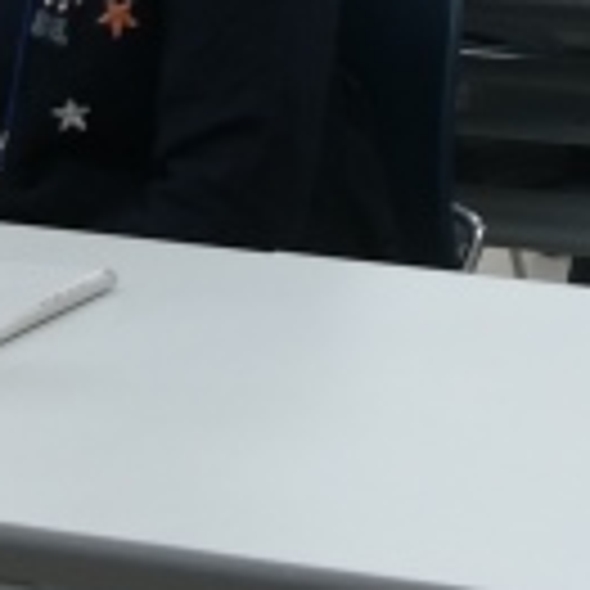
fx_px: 5650
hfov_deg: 5.9
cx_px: 995
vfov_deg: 6.0
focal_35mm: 293
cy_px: -74
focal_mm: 29
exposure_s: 1/50
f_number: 4
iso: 200
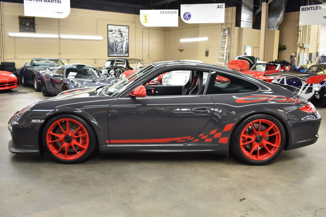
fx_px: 290
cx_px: 160
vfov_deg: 41.1
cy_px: 114
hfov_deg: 58.7
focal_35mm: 32
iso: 500
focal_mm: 20
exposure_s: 1/30
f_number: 3.5
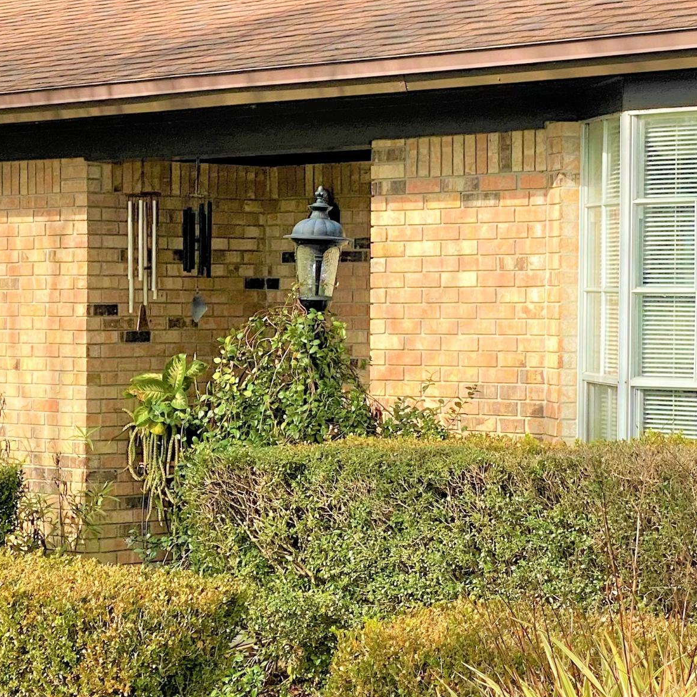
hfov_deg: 14.8
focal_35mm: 118
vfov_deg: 14.8
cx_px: 305
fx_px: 2688
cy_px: 396
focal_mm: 6
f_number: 2
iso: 20
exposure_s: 1/1229
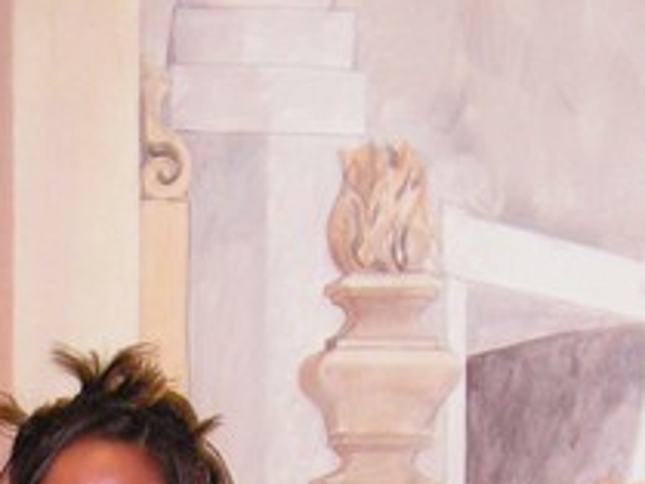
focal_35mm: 138
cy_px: 789
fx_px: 2573
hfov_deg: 14.2
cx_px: 89
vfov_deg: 10.3
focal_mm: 6
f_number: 3.2
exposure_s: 1/40
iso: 200
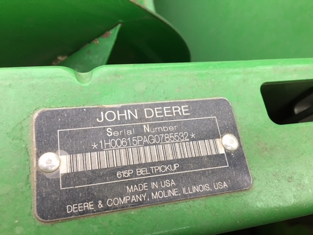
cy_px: 118
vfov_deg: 48.2
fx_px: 262
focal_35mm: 29
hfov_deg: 61.7
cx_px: 156
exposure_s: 1/30
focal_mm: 4.15
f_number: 2.2
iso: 25
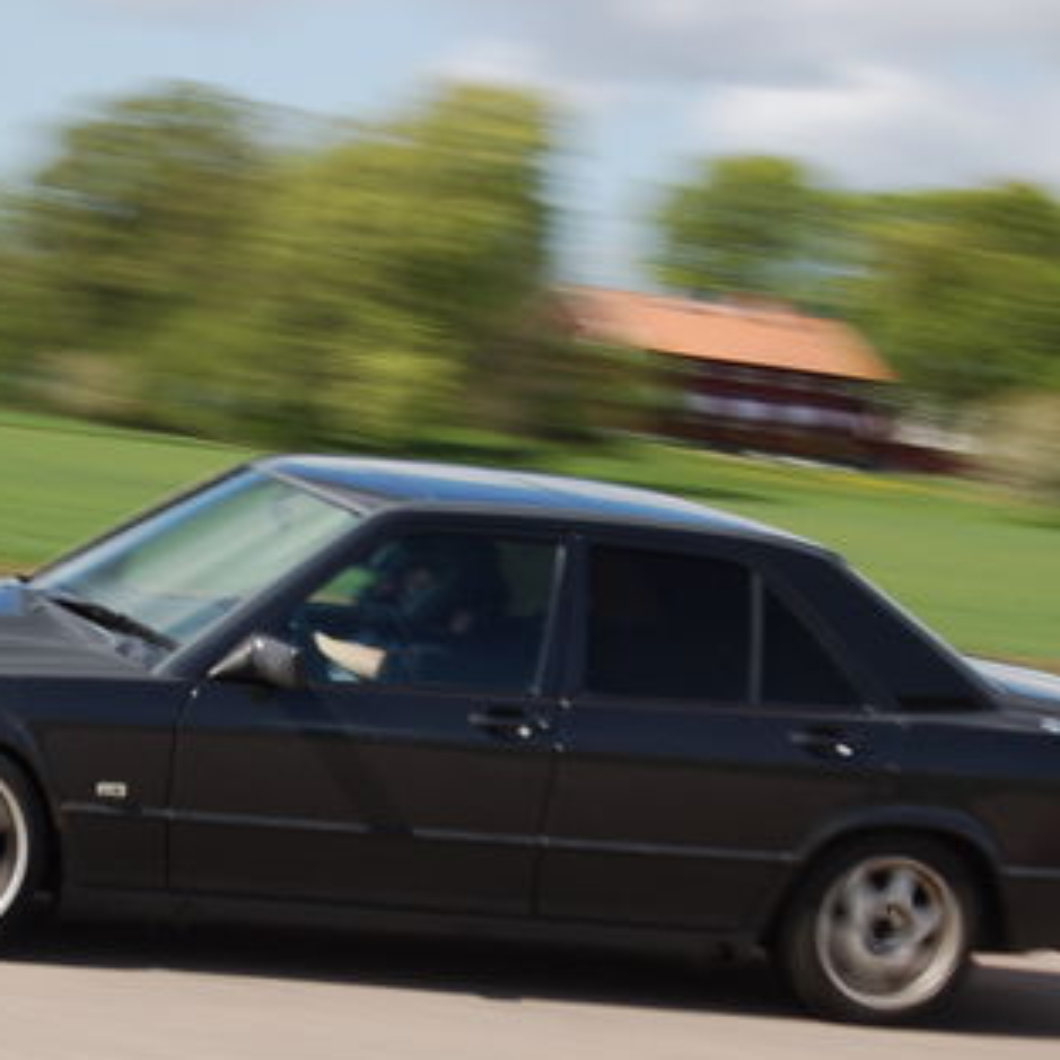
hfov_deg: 12.2
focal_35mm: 143
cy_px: 657
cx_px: 251
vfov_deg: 12.2
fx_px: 4950
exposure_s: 1/60
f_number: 22
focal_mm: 55
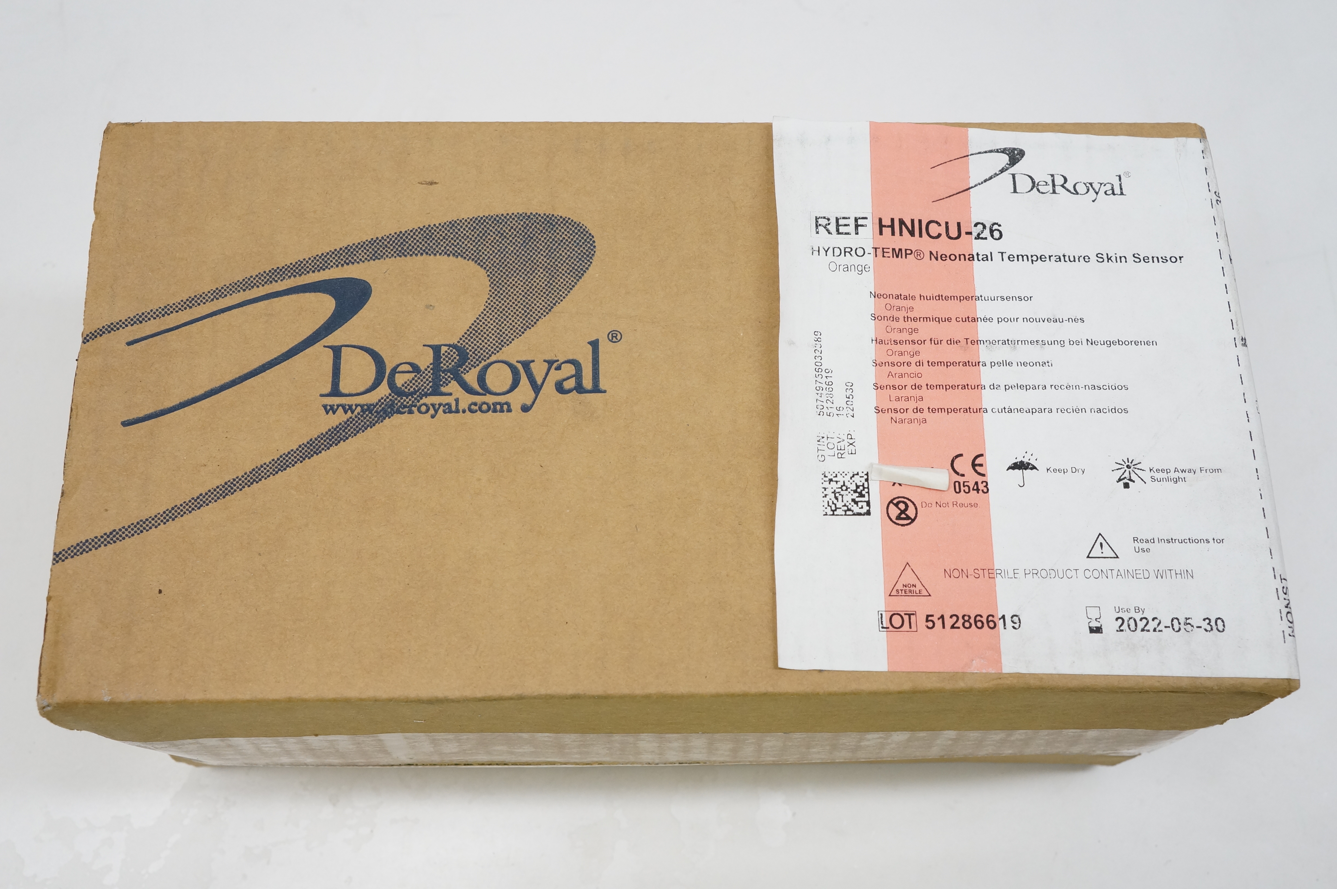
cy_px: 444
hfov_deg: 53.2
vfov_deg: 36.8
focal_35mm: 36
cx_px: 668
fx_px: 1336
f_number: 7.1
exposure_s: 1/125
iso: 800
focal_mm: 24
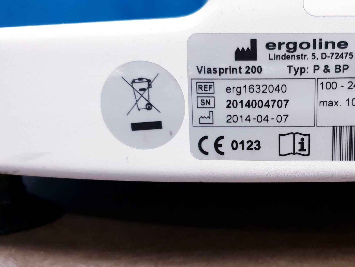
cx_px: 265
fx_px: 472
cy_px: 142
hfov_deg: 40.1
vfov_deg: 31.5
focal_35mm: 46
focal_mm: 4.3
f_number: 1.5
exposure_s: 1/20
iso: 320
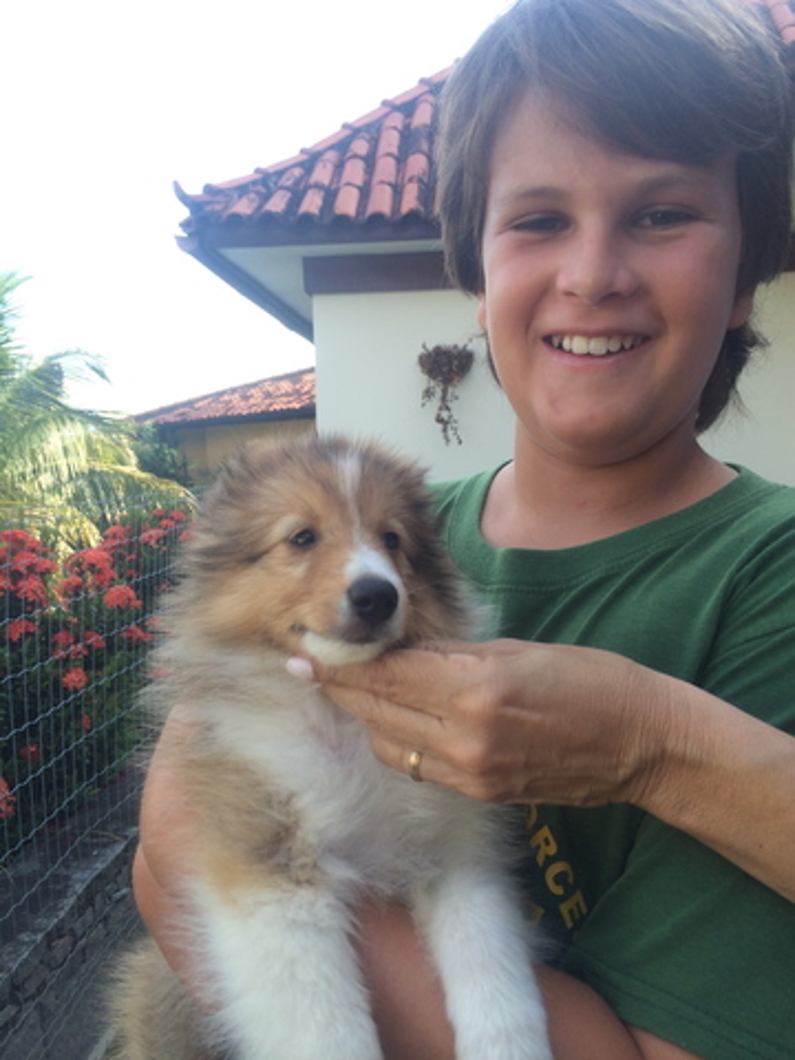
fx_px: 919
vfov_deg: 60.0
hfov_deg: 46.8
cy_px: 530
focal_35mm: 30
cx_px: 398
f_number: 2.2
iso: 32
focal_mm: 4.12
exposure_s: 1/297
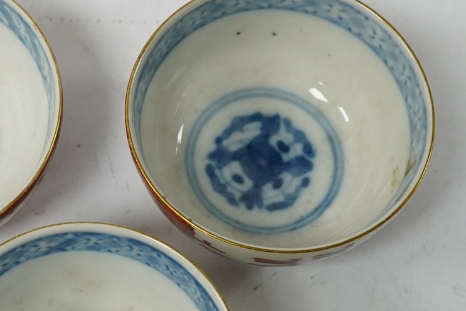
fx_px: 1411
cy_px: 239
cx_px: 74
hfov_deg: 18.5
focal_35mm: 109
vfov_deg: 12.5
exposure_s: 1/125
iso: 1250
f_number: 5
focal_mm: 30
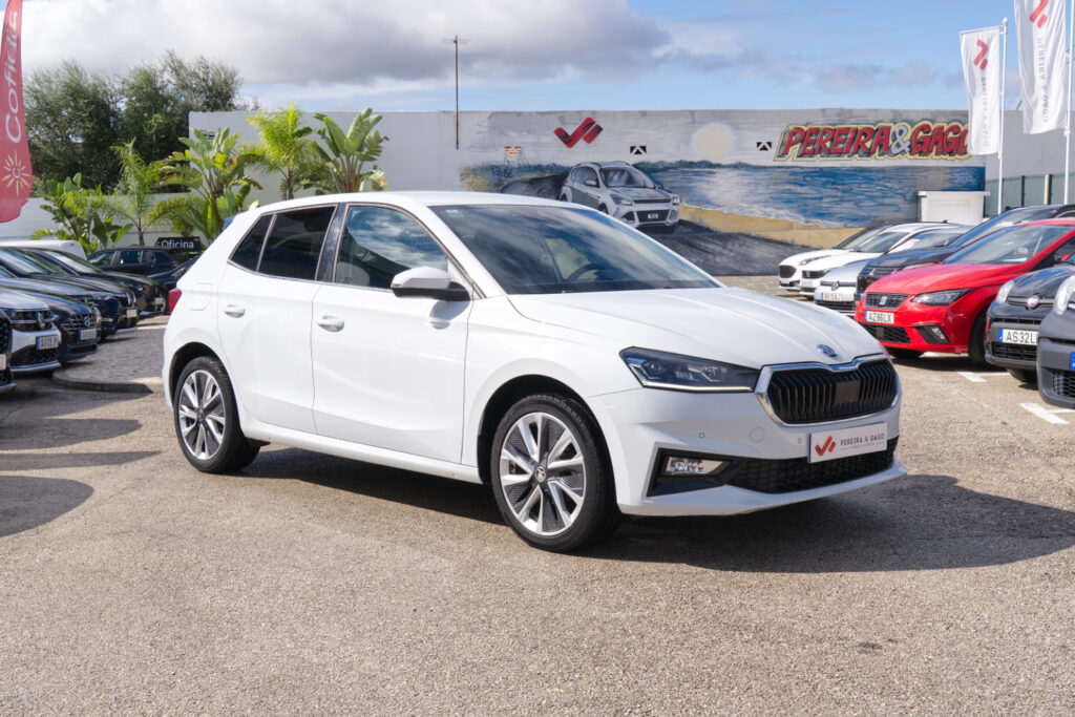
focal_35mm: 42
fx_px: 1254
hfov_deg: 46.4
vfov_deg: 31.9
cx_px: 538
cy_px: 358
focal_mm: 28
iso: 160
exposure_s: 1/200
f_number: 10
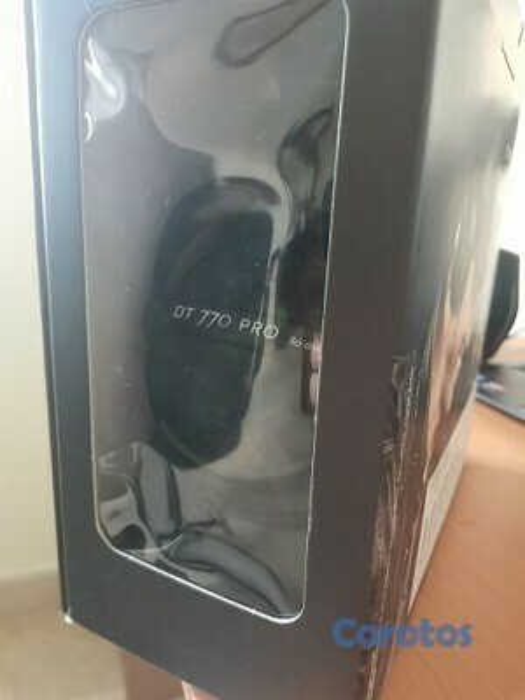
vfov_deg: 67.3
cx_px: 262
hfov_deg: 53.1
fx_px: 526
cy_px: 350
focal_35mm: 26
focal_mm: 4.75
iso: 1250
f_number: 1.8
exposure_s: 1/25
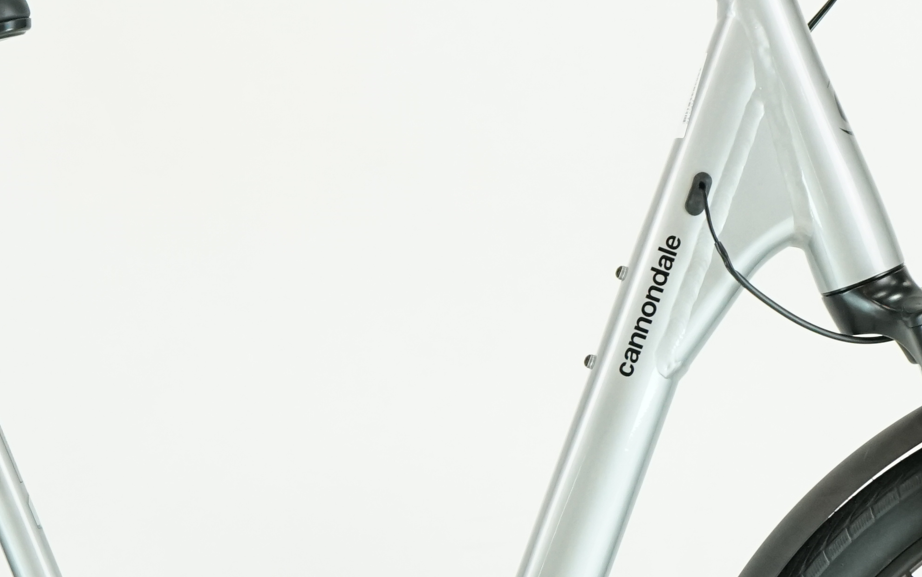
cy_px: 509
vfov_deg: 7.6
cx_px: 348
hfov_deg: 12.1
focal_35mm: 173
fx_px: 4347
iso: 2000
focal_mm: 56
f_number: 5.6
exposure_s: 1/200
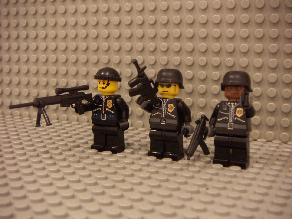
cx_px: 147
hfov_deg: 34.9
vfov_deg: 26.6
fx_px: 464
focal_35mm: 55
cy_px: 110
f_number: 3.2
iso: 200
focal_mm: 7.2
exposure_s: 1/8
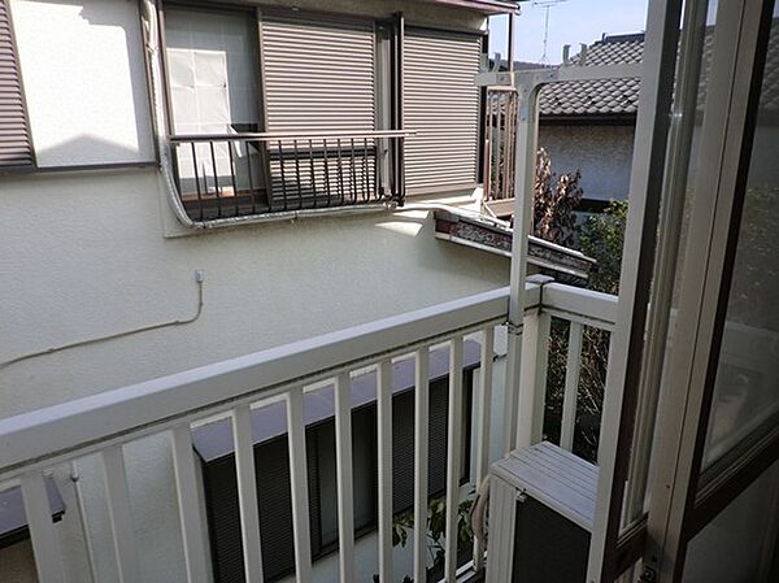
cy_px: 292
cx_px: 390
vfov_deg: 53.0
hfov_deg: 67.3
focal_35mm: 26
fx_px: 585
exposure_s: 1/640
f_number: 2.8
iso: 50
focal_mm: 4.7
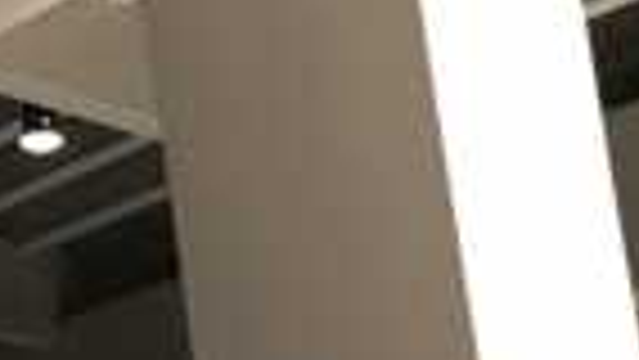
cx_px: -526
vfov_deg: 9.4
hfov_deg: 14.9
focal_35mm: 124
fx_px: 2102
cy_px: 603
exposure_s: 1/4
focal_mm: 3.99
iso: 200
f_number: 1.8
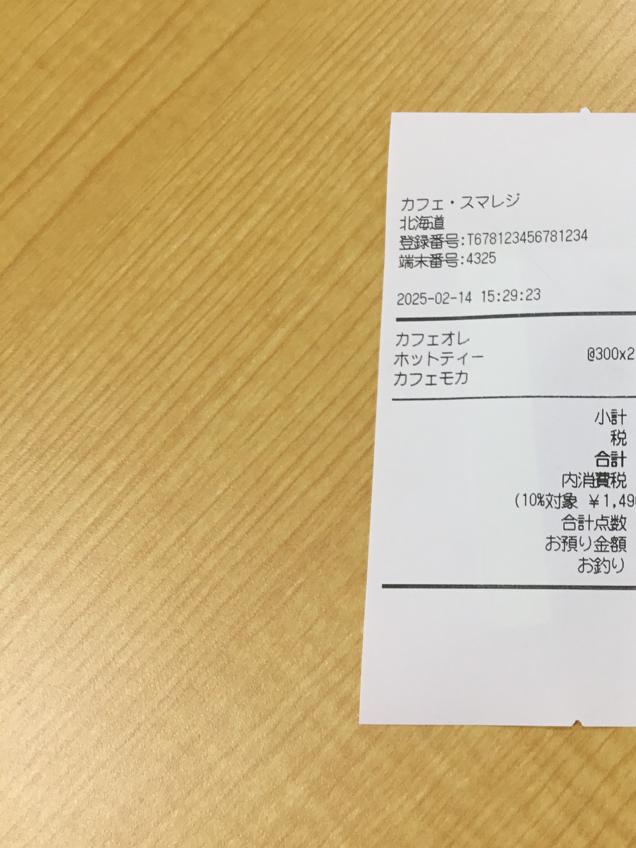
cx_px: 573
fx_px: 1029
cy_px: 426
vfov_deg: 44.8
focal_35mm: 42
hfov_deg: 32.6
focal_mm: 3.3
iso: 25
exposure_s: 1/60
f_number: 2.4
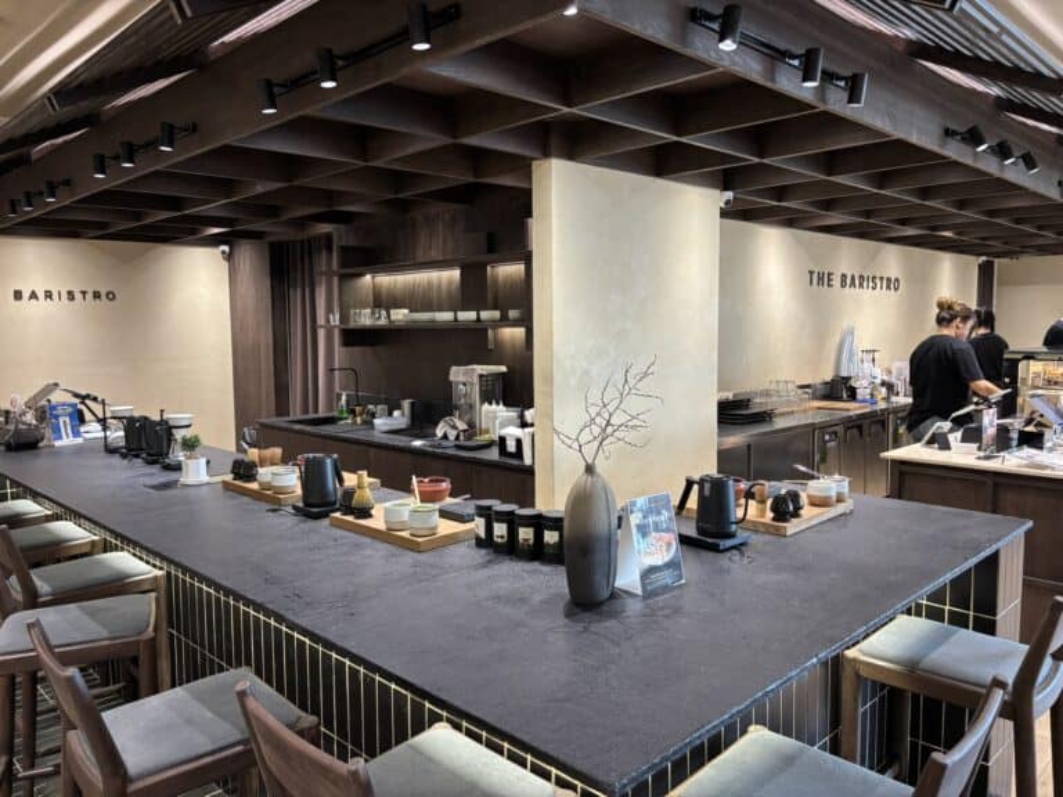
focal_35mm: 26
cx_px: 532
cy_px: 398
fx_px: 798
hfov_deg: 67.3
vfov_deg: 53.1
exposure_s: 1/50
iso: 160
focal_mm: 5.96
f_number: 1.6
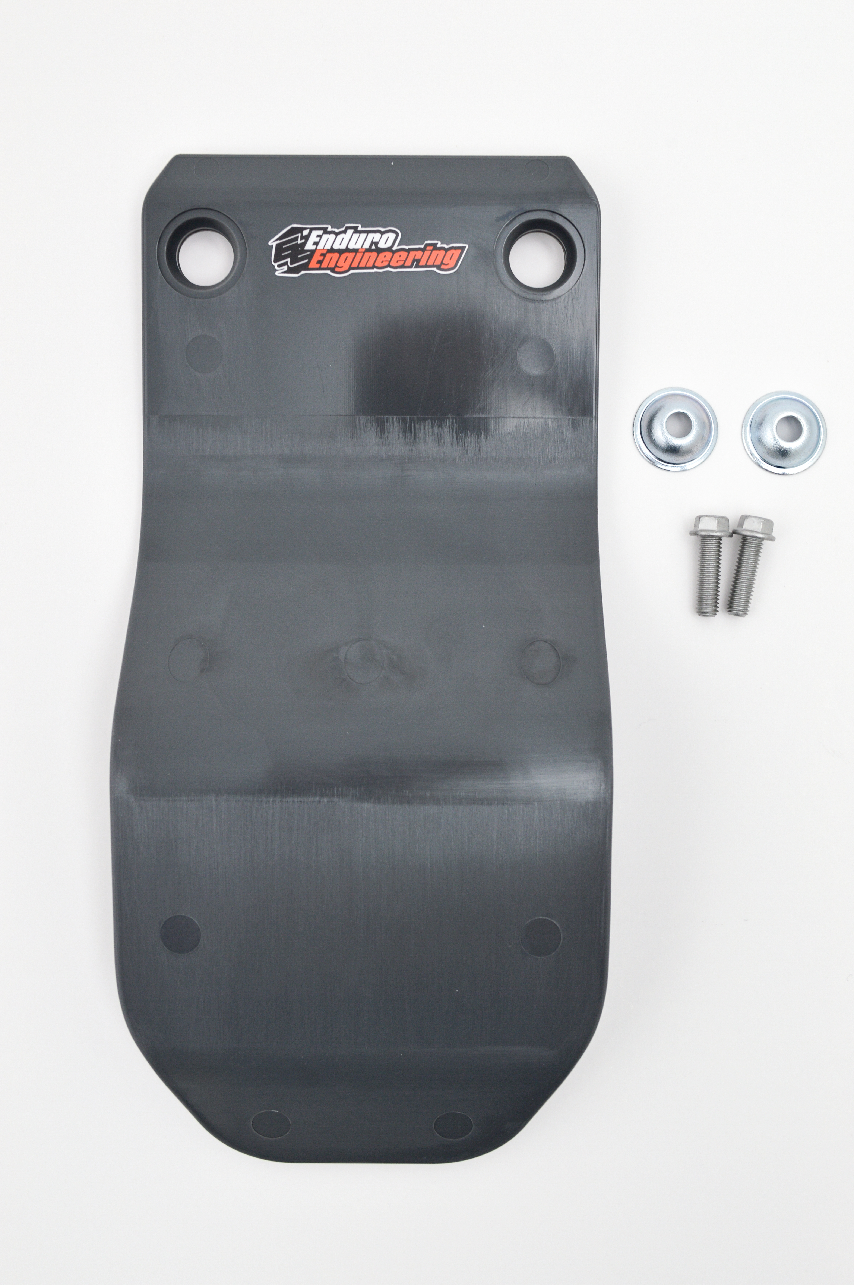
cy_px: 642
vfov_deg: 49.6
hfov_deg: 34.1
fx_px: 1390
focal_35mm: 39
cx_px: 427
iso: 100
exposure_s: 1/5
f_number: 8
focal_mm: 26
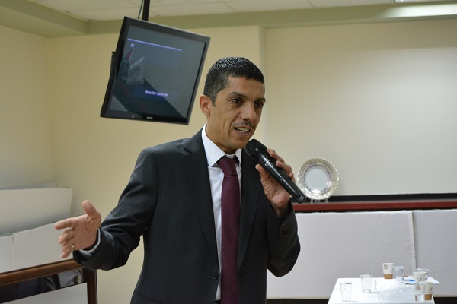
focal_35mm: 82
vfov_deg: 16.6
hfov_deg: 24.6
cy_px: 152
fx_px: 1047
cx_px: 228
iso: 2000
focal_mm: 55
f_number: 5.6
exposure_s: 1/100
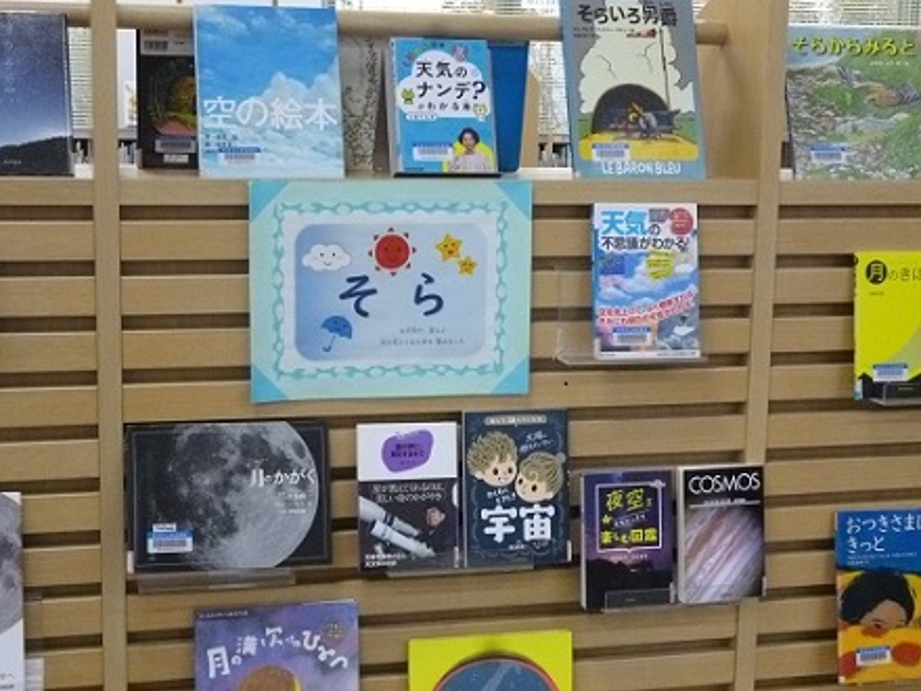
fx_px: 1517
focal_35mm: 57
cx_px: 463
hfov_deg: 33.8
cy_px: 341
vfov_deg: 25.7
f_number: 4.4
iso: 800
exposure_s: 1/60
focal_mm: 10
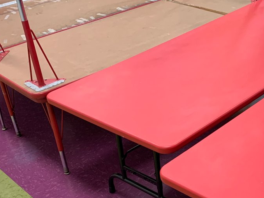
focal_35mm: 58
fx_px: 442
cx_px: 183
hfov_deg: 32.8
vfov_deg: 25.0
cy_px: 143
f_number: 1.8
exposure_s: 1/60
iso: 160
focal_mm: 4.25
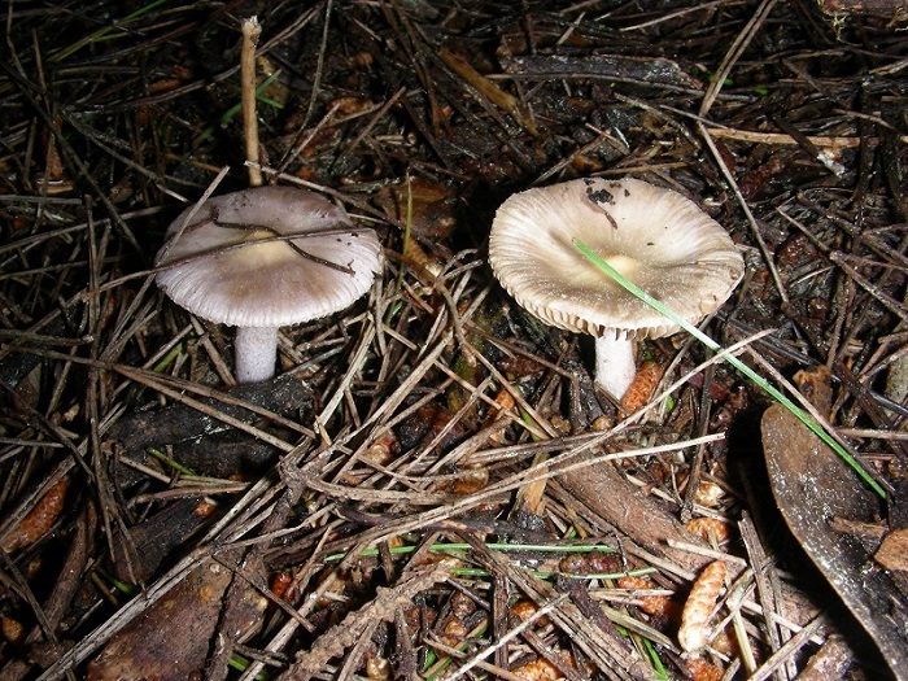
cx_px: 454
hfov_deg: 49.0
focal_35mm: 38
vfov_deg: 37.7
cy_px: 340
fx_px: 997
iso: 50
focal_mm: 6.3
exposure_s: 1/60.1
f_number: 6.8
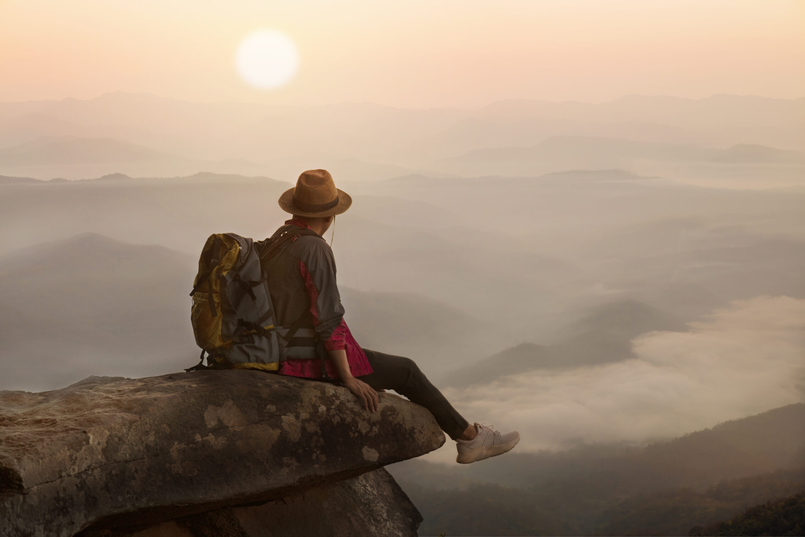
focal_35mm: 170
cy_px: 268
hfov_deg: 12.1
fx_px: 3802
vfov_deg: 8.1
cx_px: 402
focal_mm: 170
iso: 400
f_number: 2.8
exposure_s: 1/125
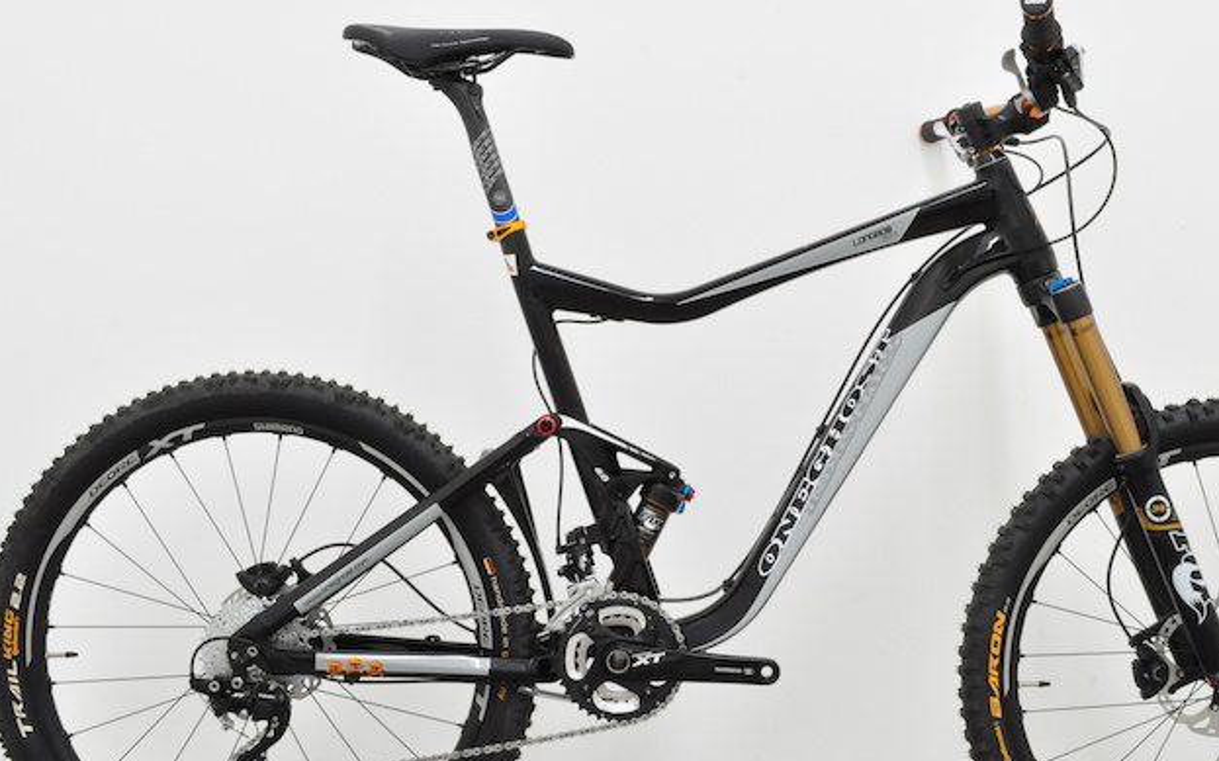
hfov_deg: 39.4
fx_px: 1694
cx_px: 734
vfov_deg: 25.3
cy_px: 439
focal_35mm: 51
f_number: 16
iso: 1250
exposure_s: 1/2.5
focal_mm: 26
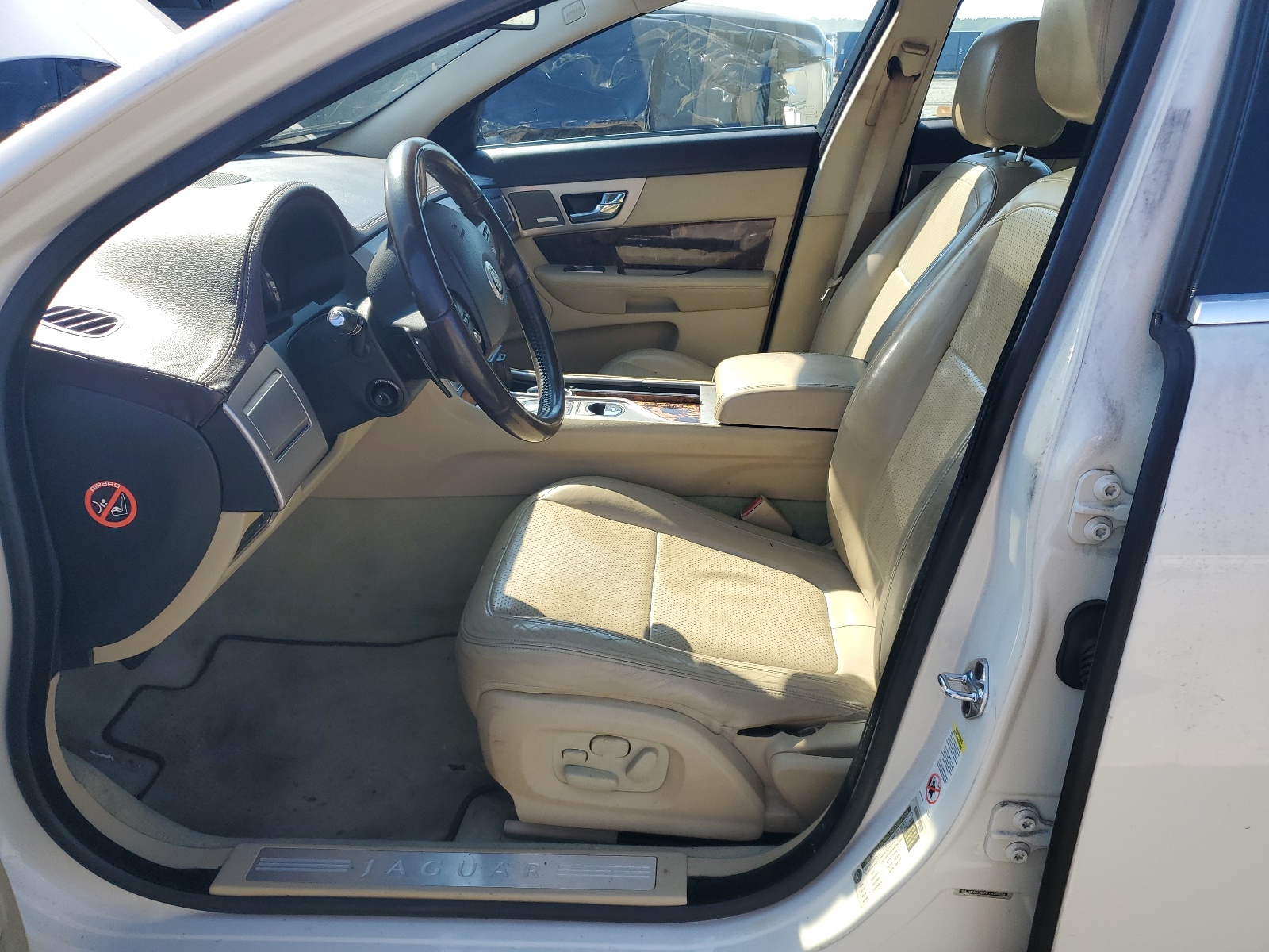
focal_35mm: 26
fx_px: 953
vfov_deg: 53.1
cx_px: 634
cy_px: 476
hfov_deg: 67.3
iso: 50
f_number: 1.5
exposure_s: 1/1111
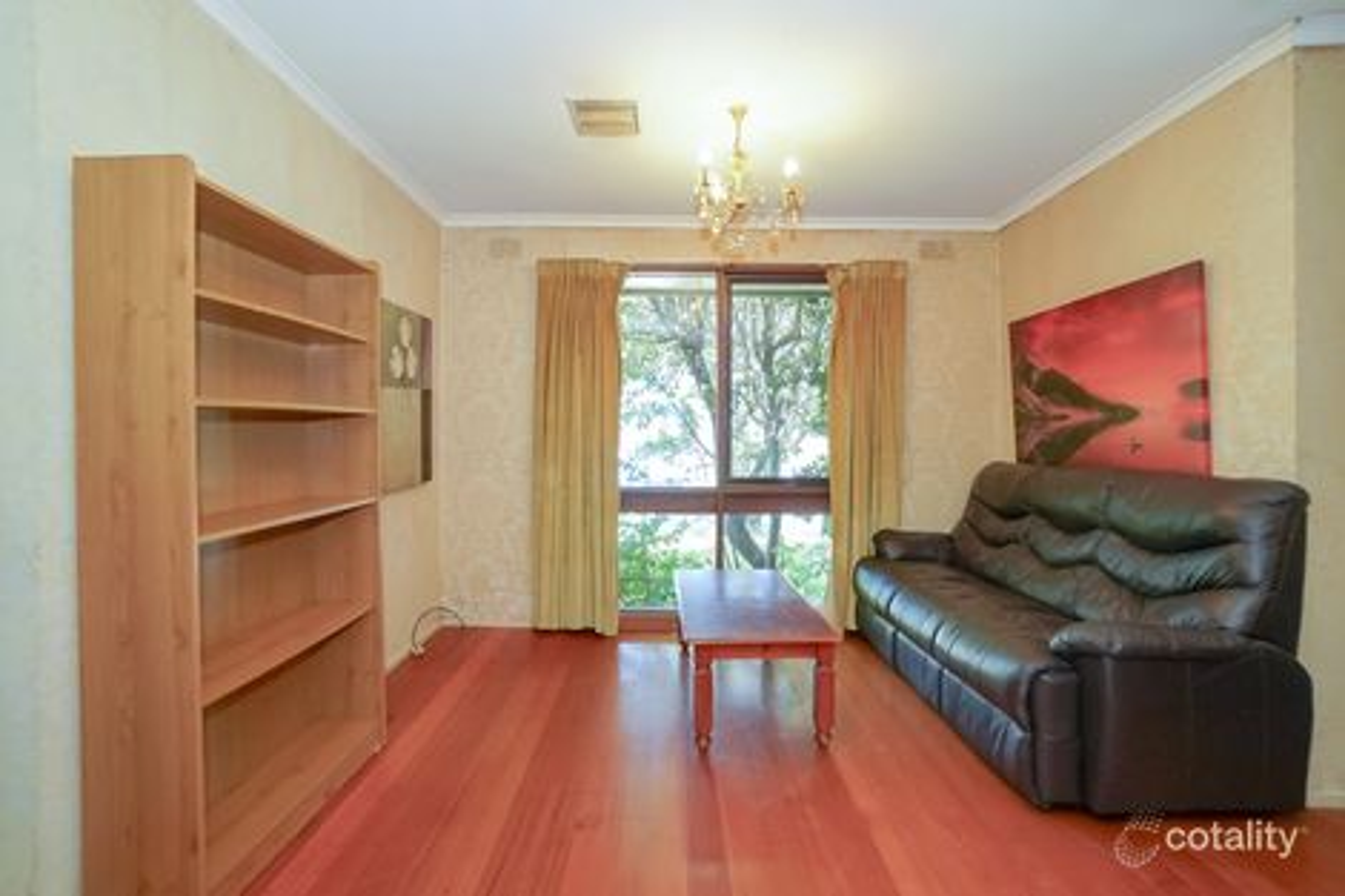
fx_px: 560
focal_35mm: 15
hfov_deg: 100.4
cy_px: 448
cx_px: 672
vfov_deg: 77.3
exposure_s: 1/160
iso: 2000
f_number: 4
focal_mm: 10
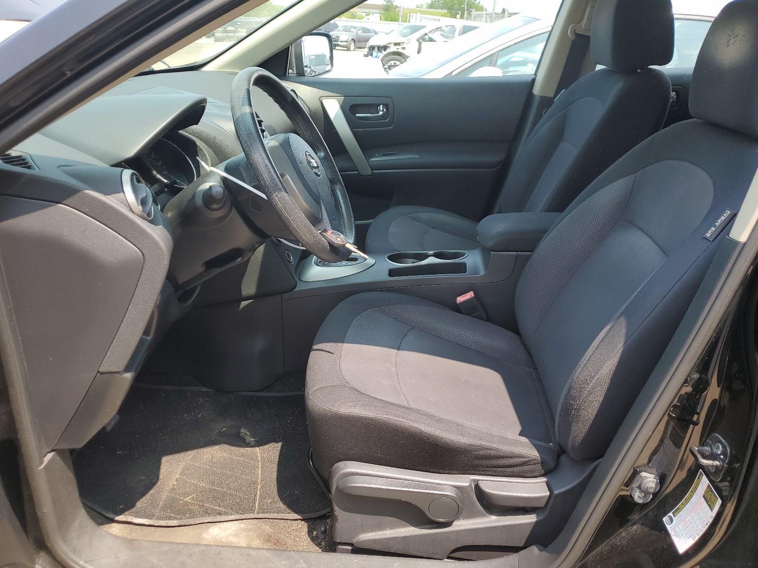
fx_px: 591
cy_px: 277
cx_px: 369
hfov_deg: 65.3
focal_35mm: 27
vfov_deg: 51.4
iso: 50
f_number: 1.5
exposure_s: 1/588
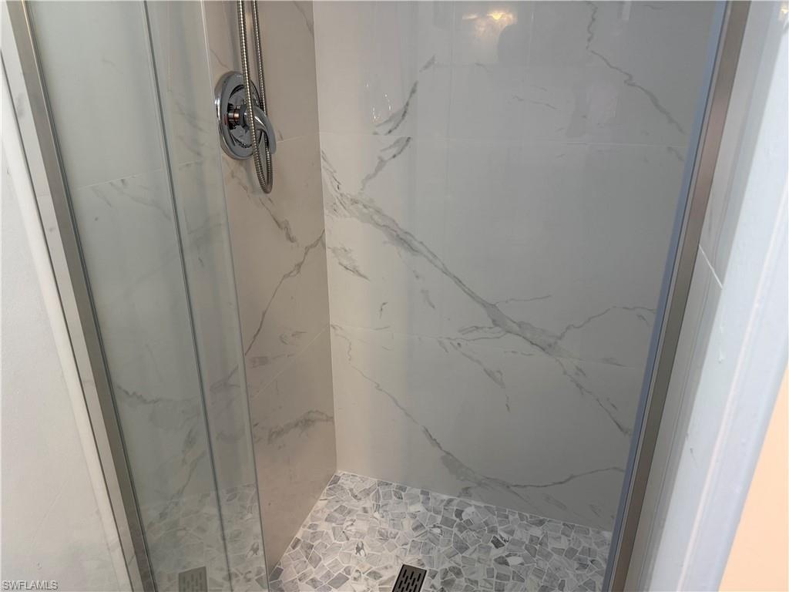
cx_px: 394
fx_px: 547
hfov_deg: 71.6
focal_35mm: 24
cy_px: 296
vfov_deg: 56.8
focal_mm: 6.76
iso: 160
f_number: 1.78
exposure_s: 1/120
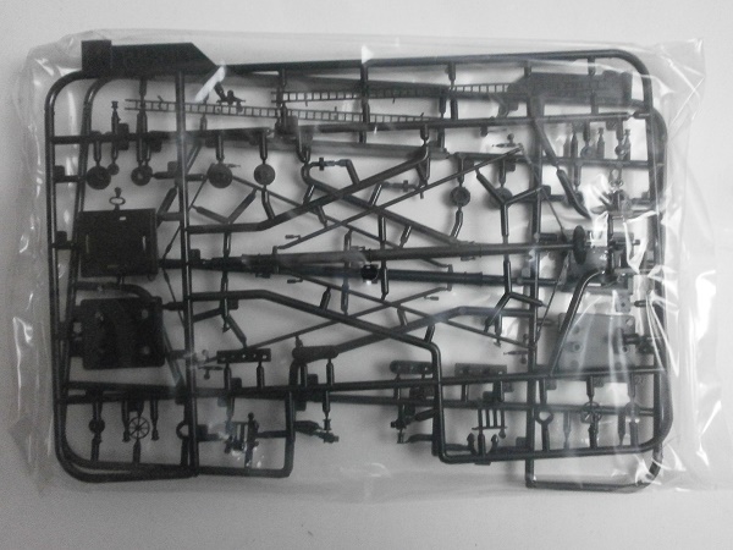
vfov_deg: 44.2
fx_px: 678
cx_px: 366
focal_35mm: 32
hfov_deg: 56.8
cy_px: 275
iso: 800
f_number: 3.1
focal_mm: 5.8
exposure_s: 1/60
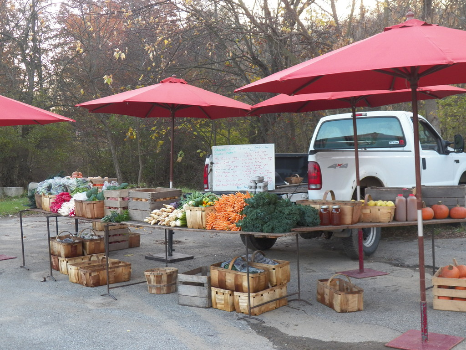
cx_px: 233
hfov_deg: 38.2
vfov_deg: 29.1
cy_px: 175
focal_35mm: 50
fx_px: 673
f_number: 3.2
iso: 125
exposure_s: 1/40
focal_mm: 8.9
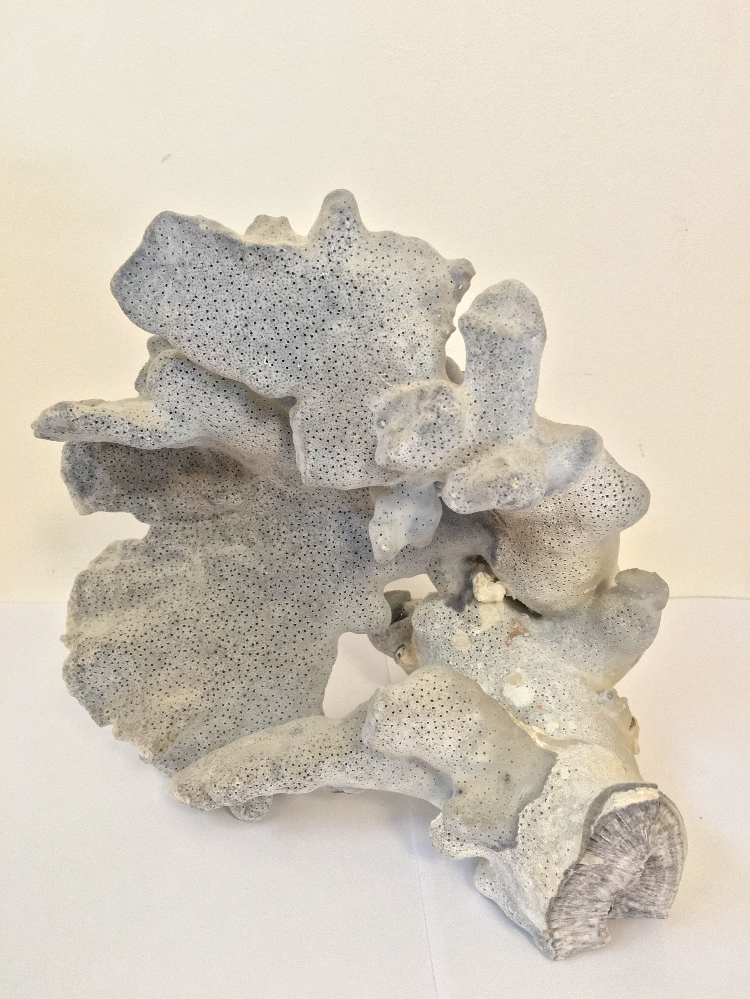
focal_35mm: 29
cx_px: 375
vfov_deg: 61.7
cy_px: 500
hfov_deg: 48.2
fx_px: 838
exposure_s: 1/17
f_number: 2.2
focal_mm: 4.15
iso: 250
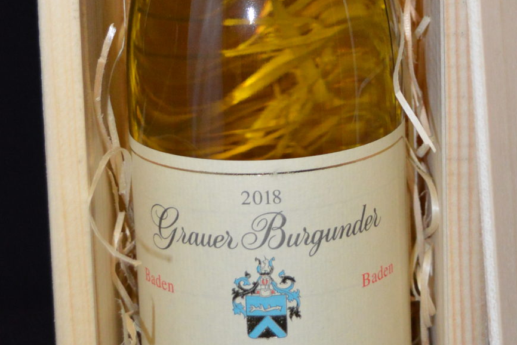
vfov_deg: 10.9
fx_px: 1781
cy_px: -63
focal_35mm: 124
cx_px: 364
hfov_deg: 16.5
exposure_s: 1/60
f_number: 4.2
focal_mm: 28
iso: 1000
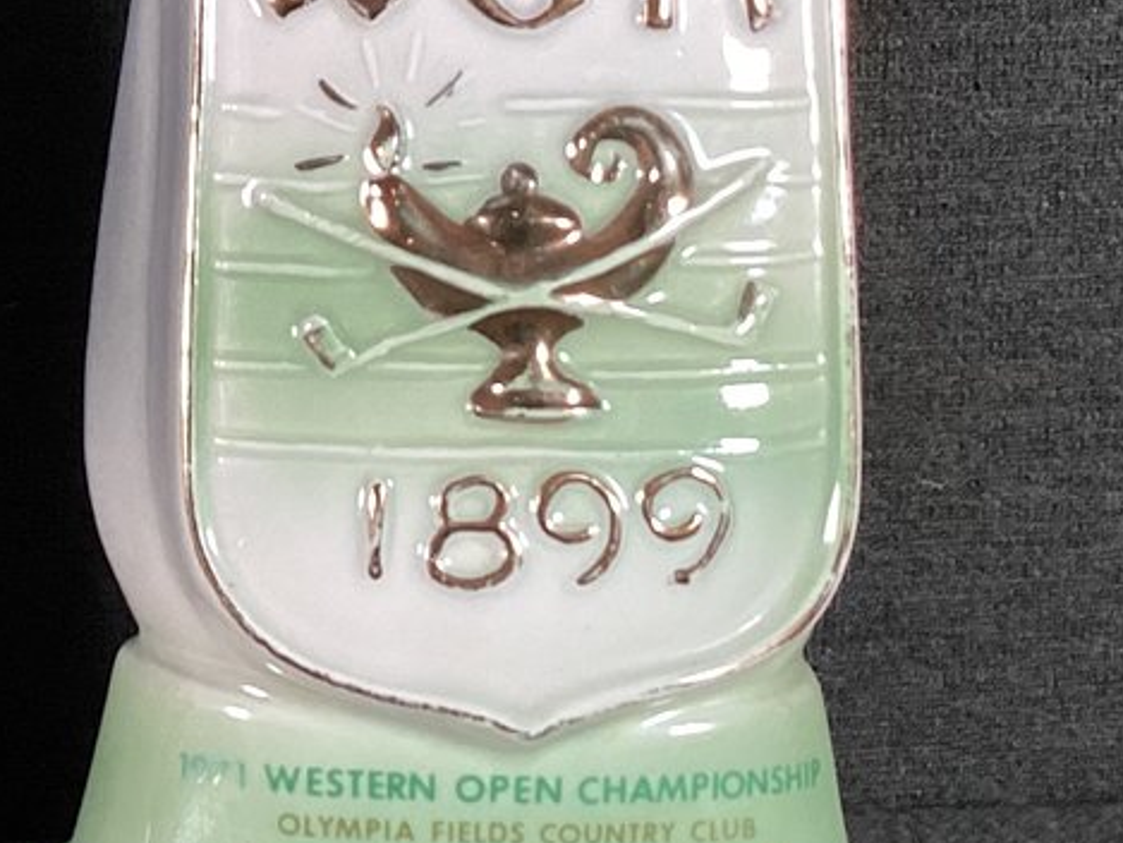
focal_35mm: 100
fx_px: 3245
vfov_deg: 14.6
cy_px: 16
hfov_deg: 18.4
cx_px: -308
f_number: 2.4
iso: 100
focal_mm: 3.3
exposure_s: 1/100
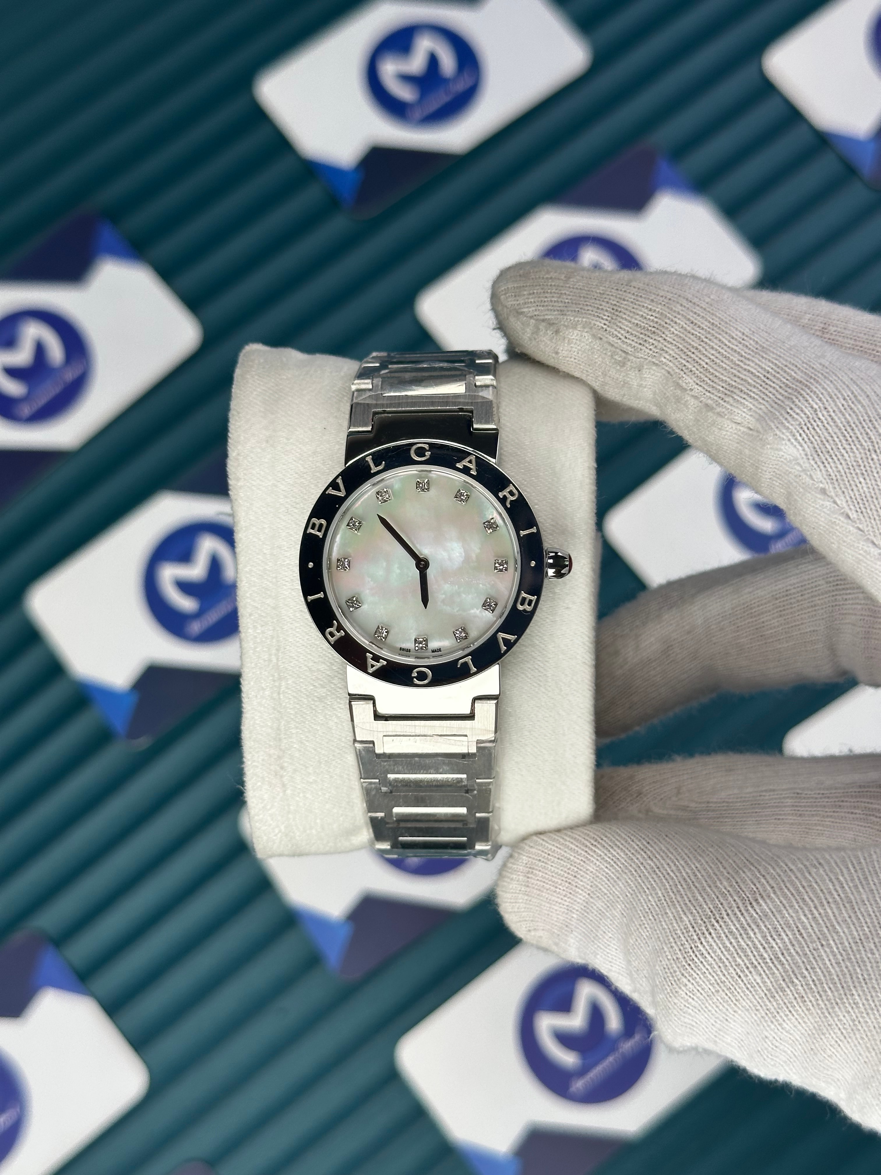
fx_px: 1629
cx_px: 440
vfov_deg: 39.7
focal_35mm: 48
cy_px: 588
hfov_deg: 30.3
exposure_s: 1/1120
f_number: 1.78
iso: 64
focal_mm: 6.86
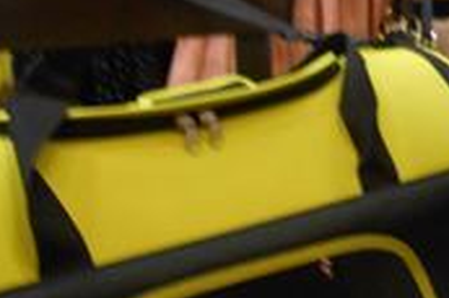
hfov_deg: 18.6
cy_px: 161
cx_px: 714
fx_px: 1171
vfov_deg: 14.5
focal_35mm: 94
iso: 360
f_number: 3.2
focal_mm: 4.6
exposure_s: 1/30
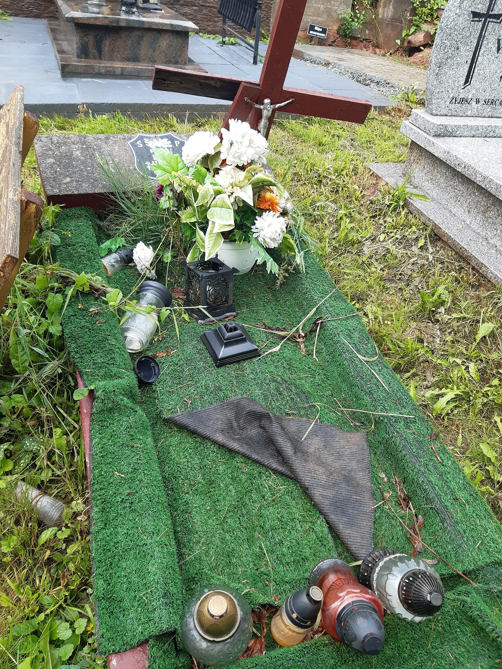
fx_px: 503
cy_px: 334
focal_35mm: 26
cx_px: 251
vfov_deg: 67.3
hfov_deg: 53.1
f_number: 1.7
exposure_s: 1/318
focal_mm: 3.92
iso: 40
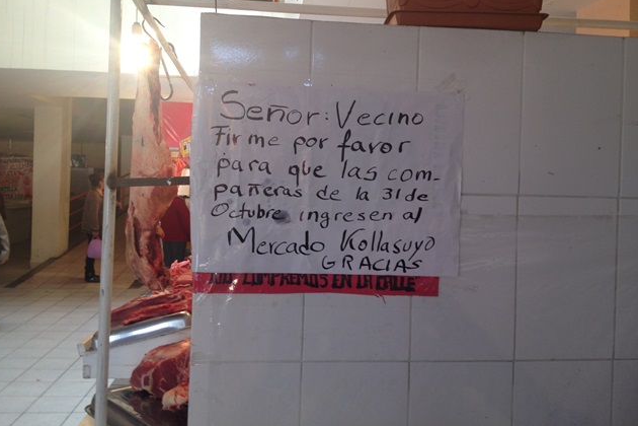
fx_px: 656
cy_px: 184
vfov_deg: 35.9
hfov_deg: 51.9
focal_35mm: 37
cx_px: 315
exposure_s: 1/30
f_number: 2.4
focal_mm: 4.28
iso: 50
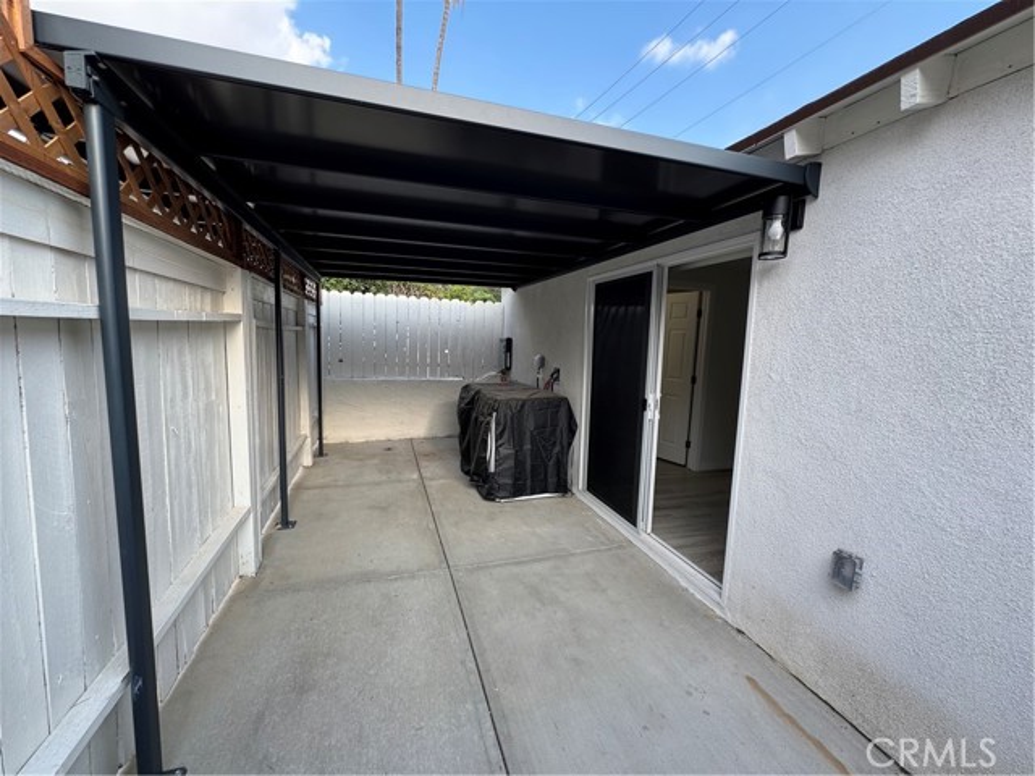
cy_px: 388
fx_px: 419
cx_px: 518
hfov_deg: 102.1
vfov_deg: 85.7
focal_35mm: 14
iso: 40
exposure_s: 1/189
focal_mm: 2.22
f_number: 2.2
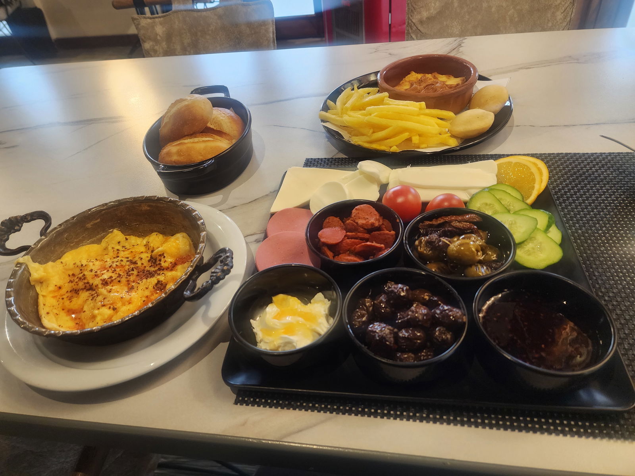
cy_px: 238
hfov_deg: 73.9
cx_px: 318
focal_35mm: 23
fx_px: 422
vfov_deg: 58.9
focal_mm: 6.4
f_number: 1.8
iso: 320
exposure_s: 1/40
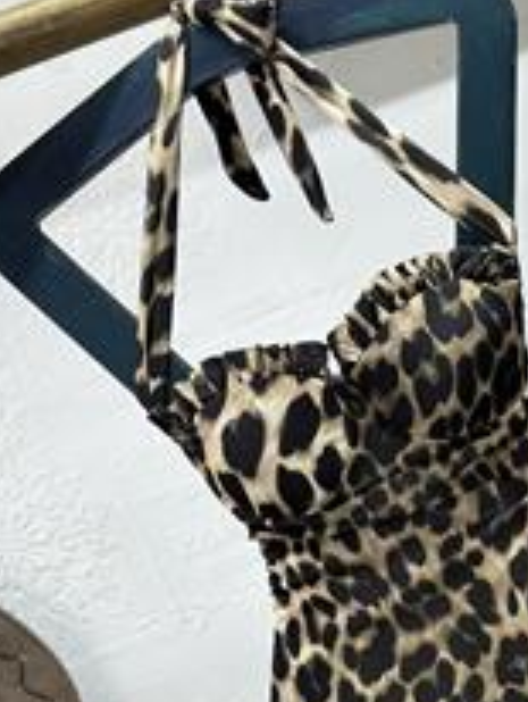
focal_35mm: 93
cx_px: 429
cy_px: 610
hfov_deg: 15.8
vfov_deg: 20.7
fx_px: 1887
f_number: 1.78
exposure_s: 1/100
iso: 80
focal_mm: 6.86
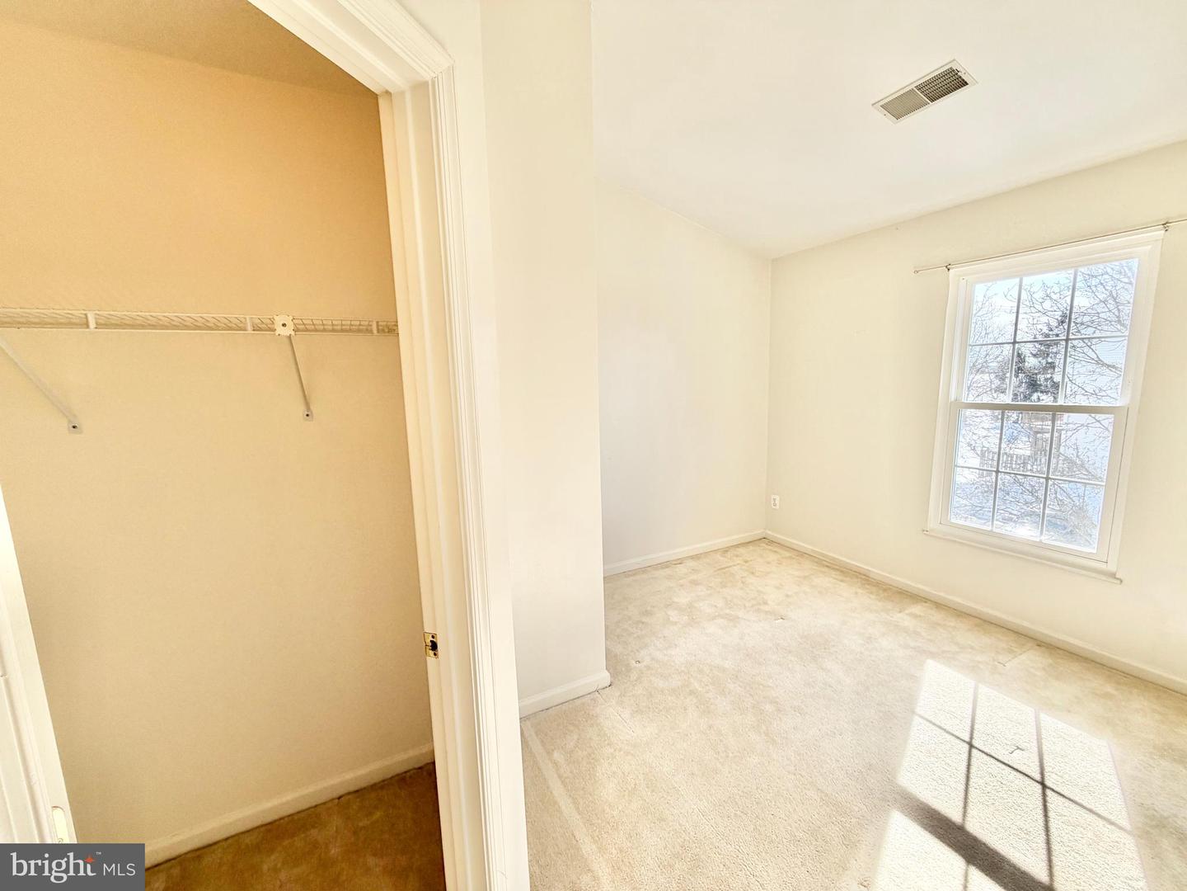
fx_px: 480
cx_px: 594
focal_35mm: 14
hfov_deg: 102.1
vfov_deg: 85.7
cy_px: 446
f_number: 2.2
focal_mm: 2.22
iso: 40
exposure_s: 1/224
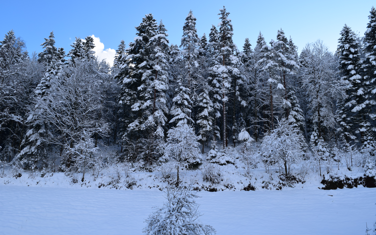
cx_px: 189
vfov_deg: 44.5
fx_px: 287
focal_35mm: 28
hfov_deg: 66.5
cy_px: 117
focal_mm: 18
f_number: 10
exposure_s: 1/320
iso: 400
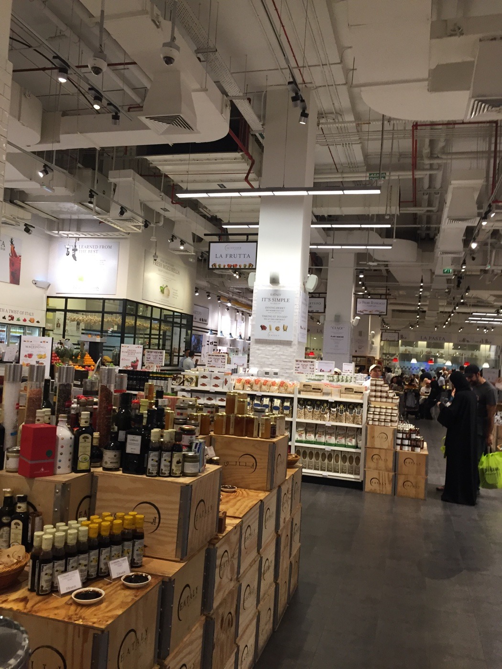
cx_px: 251
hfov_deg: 48.2
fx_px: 561
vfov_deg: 61.7
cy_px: 334
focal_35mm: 29
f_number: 2.2
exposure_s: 1/33
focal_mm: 4.15
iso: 64
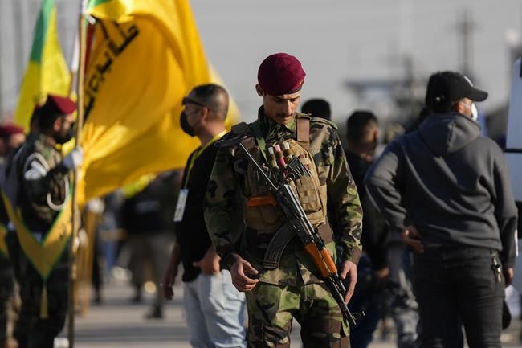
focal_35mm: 200
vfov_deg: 6.9
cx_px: 261
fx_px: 2899
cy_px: 174
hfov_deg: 10.3
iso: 125
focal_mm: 200
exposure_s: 1/2000
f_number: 2.8
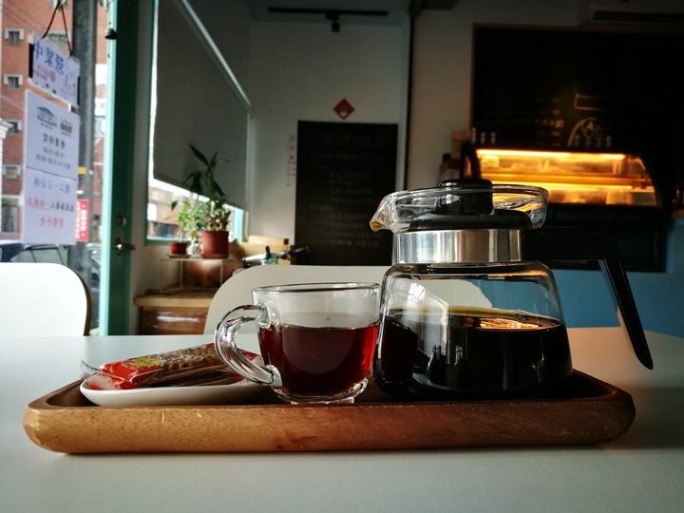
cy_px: 256
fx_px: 534
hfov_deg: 65.3
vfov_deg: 51.4
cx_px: 342
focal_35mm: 27
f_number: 2.2
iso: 160
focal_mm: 4.5
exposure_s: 1/60
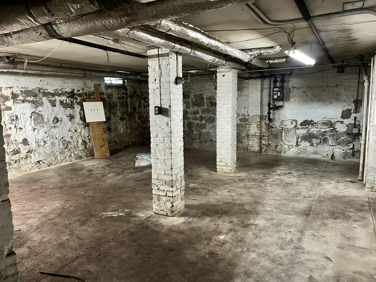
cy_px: 141
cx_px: 188
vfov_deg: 53.1
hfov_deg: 67.3
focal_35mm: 26
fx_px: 282
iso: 640
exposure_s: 1/30
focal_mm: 5.7
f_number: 1.5
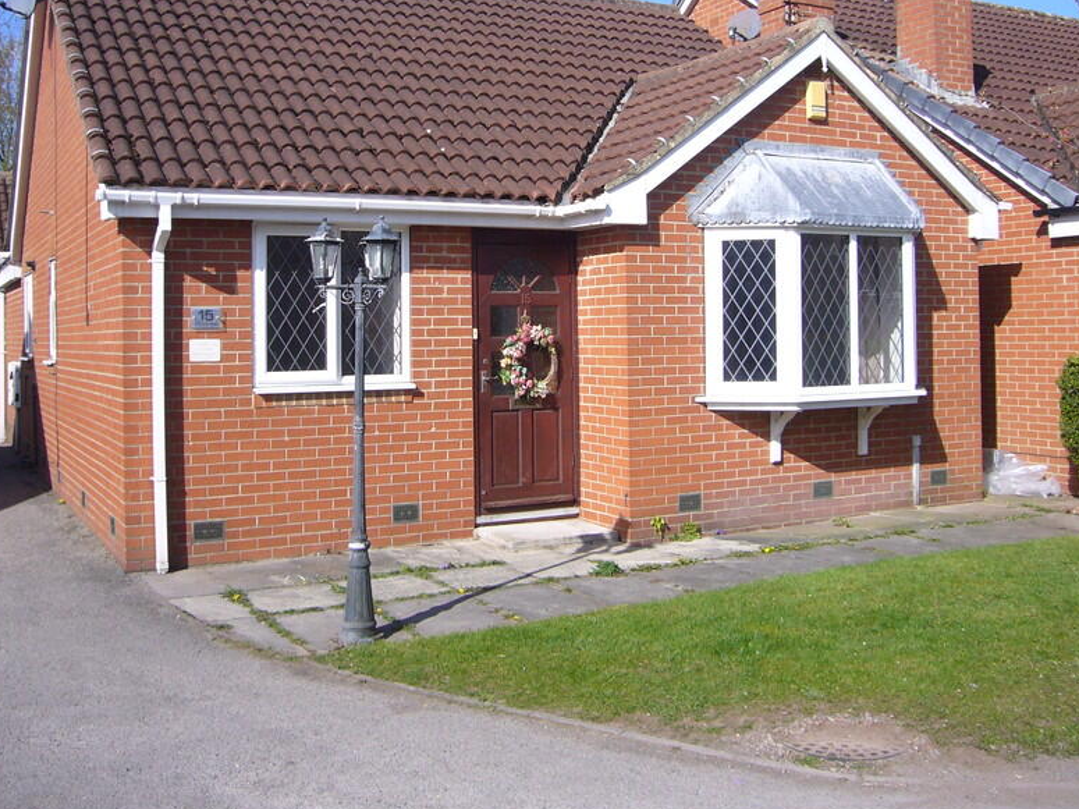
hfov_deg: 50.1
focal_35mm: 37
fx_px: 1153
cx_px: 494
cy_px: 305
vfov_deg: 38.4
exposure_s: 1/320
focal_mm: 4.6
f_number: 5.6
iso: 80
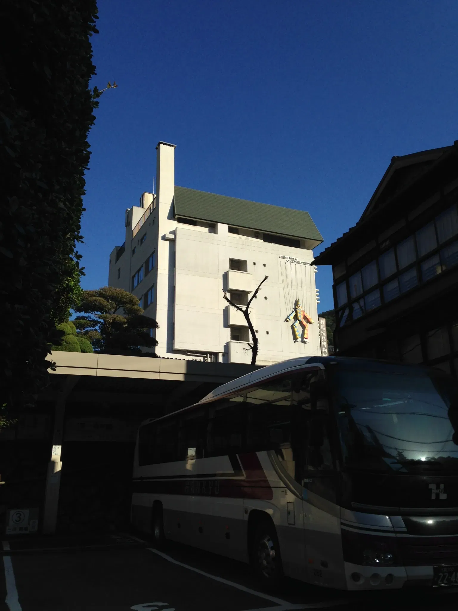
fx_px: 582
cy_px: 306
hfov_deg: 42.9
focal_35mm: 33
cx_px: 229
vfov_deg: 55.4
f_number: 2.4
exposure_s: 1/2710
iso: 50
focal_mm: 4.12
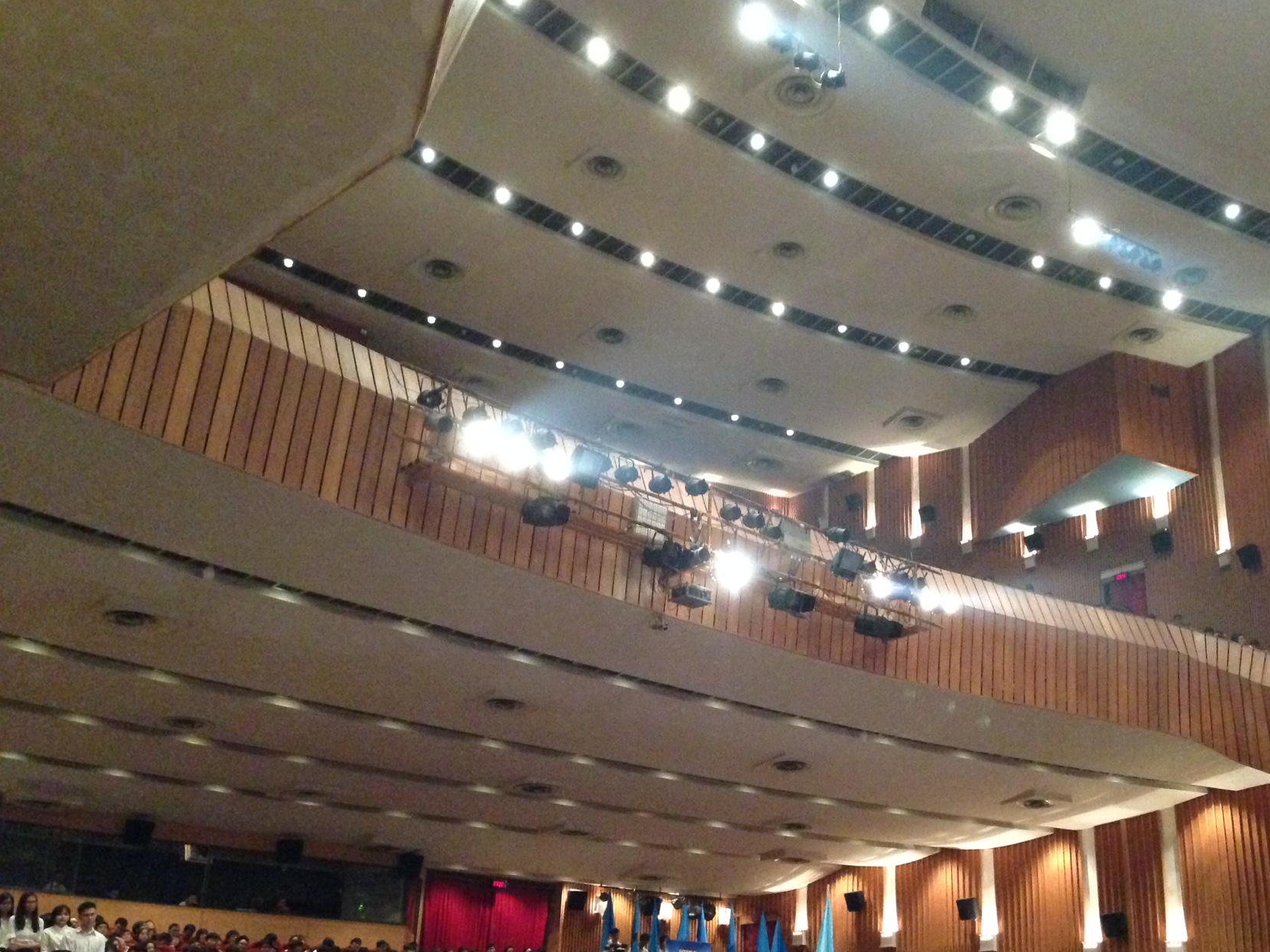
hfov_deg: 45.4
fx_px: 1504
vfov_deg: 35.0
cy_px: 577
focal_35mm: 41
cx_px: 787
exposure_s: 1/15
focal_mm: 4.12
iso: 800
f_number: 2.4
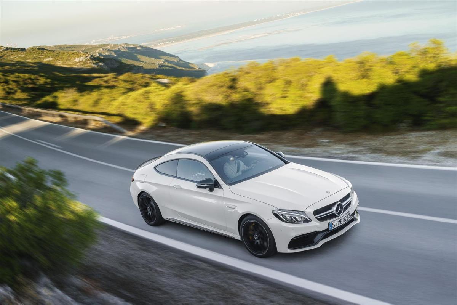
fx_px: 482
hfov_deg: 50.7
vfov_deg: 35.1
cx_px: 228
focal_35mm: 38
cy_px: 152
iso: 50
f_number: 13
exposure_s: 6
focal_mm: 38
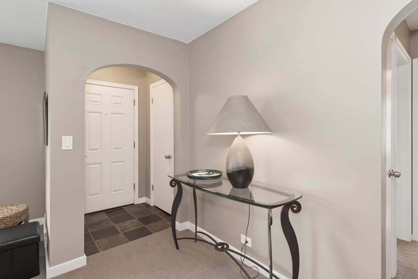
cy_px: 140
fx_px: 197
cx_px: 209
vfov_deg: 70.5
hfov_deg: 93.3
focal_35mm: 17
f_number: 5.6
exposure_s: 1/10
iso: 200
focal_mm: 17
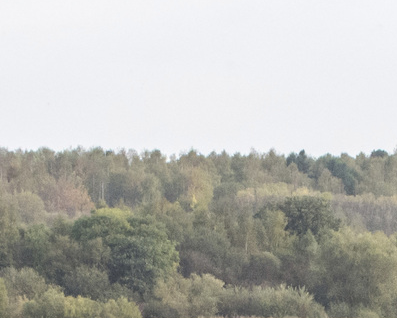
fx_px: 5208
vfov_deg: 3.5
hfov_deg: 4.4
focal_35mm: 443
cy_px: 596
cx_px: 394
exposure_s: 1/1600
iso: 1400
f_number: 6.3
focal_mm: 50
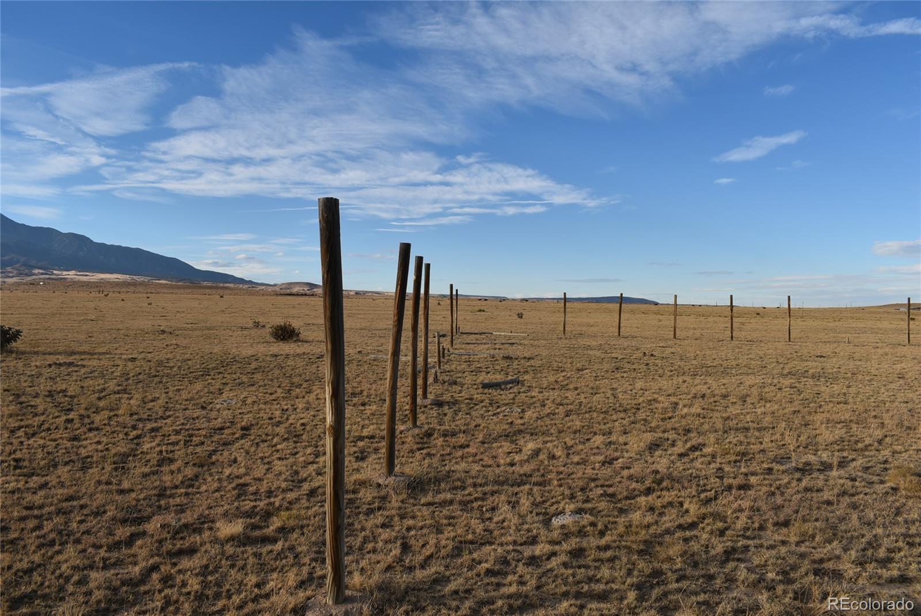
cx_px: 460
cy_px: 308
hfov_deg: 61.9
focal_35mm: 30
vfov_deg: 43.7
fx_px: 768
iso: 100
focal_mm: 20
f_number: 8
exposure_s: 1/250
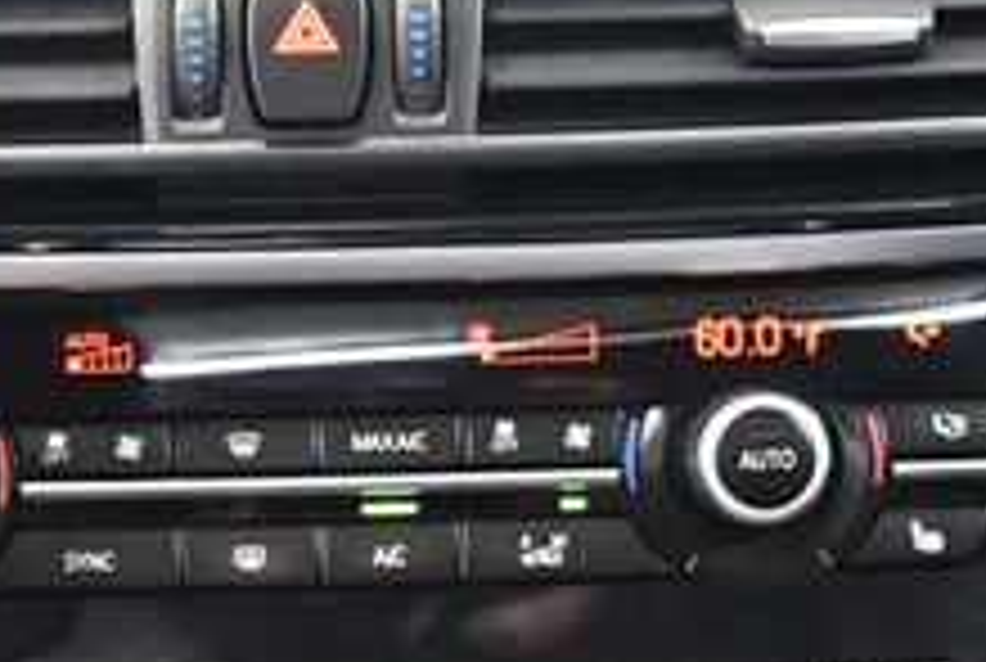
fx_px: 2882
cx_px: 302
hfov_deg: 19.3
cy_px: 324
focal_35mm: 105
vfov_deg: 13.1
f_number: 3.5
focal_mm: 18
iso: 9000
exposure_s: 1/60
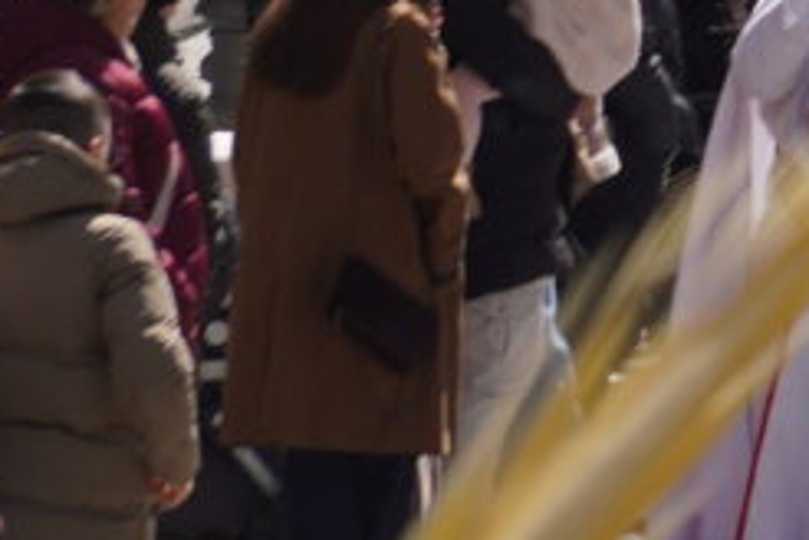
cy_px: -700
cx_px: 2029
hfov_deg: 3.1
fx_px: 14934
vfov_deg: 2.1
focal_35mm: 665
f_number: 7.1
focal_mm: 85
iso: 100
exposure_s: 1/400
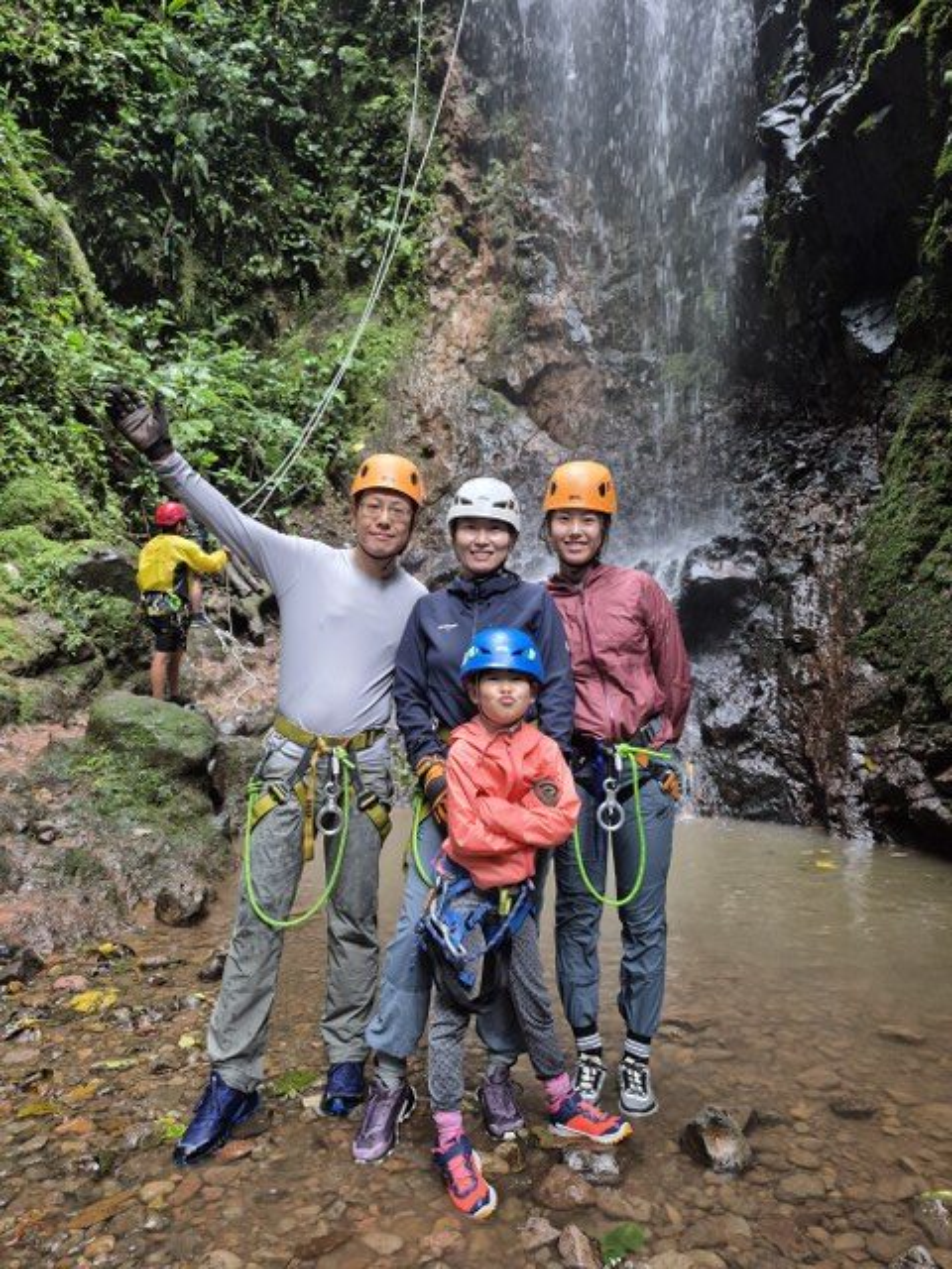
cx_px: 476
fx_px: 843
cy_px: 634
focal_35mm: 23
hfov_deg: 58.9
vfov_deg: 73.9
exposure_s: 1/60
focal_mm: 5.4
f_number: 1.8
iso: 640
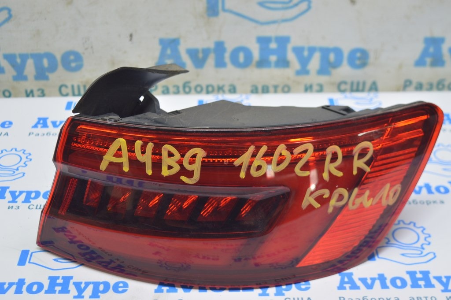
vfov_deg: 23.7
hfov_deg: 35.1
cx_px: 226
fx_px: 713
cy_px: 150
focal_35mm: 57
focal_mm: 38
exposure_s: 1/20
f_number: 5.6
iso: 400
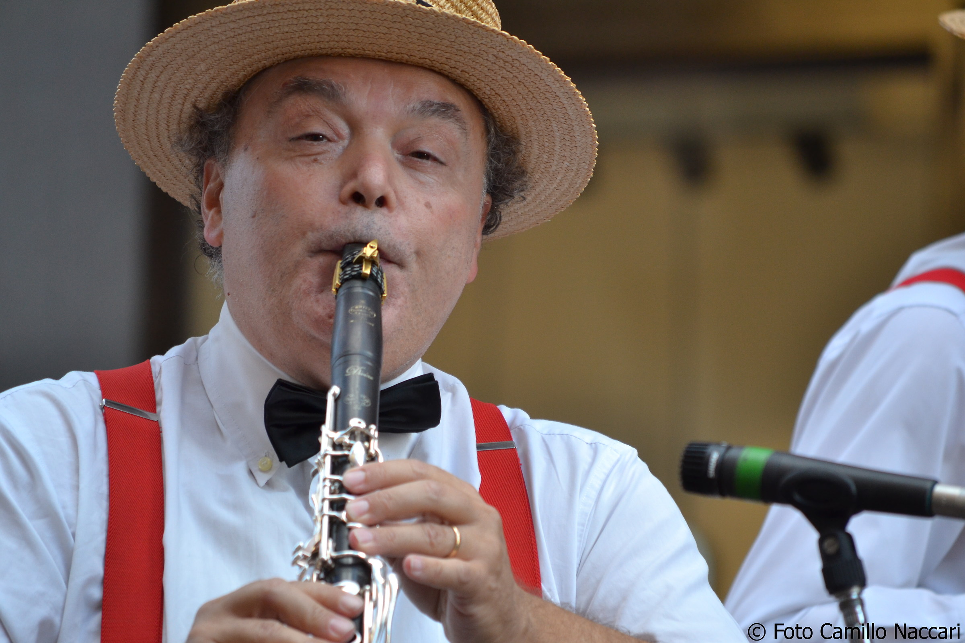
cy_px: 322
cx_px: 482
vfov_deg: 4.8
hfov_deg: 7.2
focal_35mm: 285
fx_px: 7639
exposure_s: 1/250
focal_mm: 190
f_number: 5.6
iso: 800
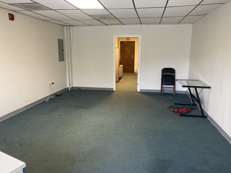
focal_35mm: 26
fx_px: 174
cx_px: 116
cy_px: 86
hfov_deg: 67.3
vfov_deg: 53.1
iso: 250
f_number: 1.8
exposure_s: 1/60
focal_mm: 4.25
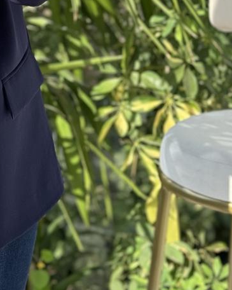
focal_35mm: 137
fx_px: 1175
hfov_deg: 11.0
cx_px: -78
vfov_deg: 13.7
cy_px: -58
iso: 64
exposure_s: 1/402
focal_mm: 6.76
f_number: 1.78
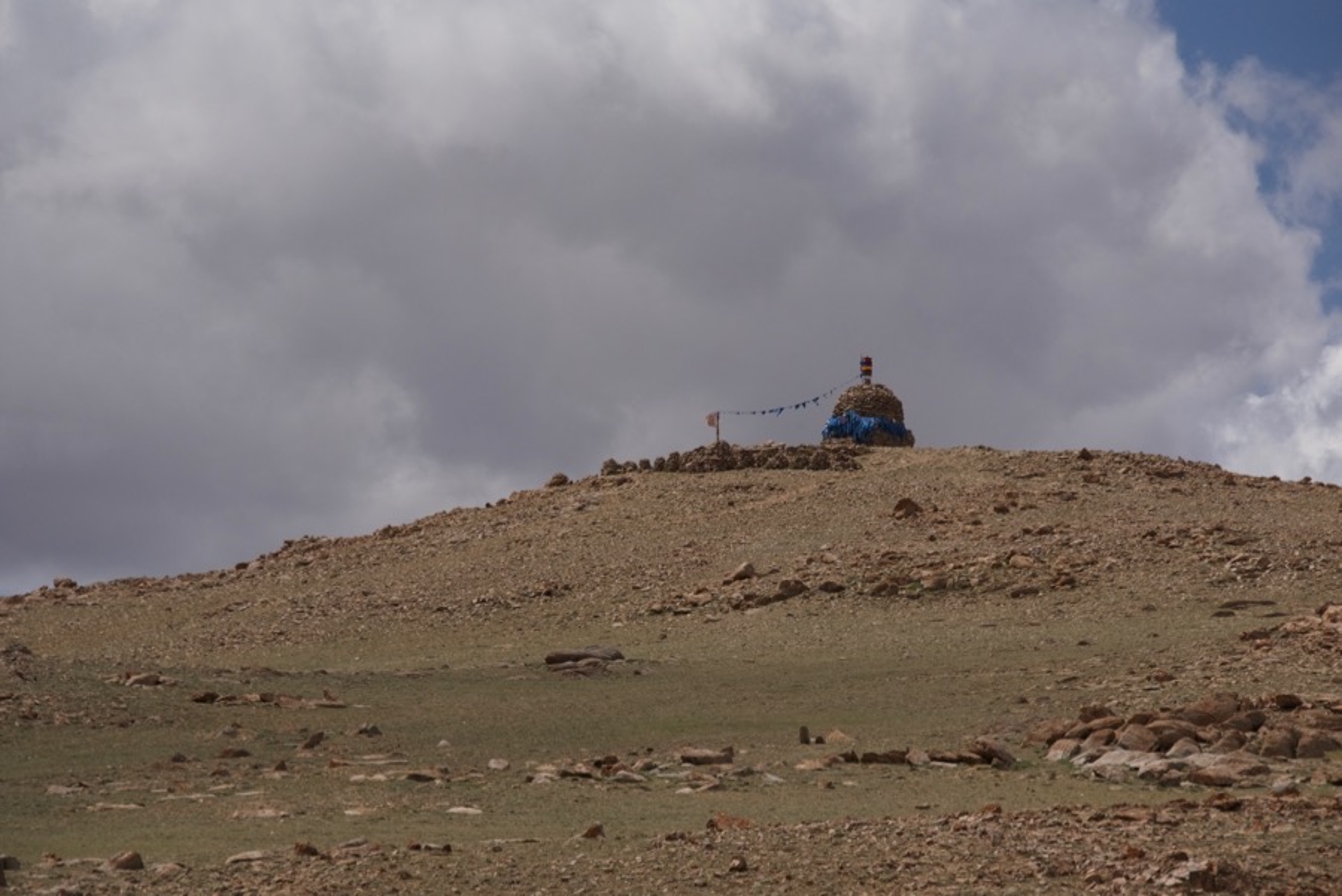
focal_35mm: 200
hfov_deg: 10.3
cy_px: 448
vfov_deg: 6.9
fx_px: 7459
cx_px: 671
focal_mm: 200
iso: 640
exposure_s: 1/3200
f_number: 7.1
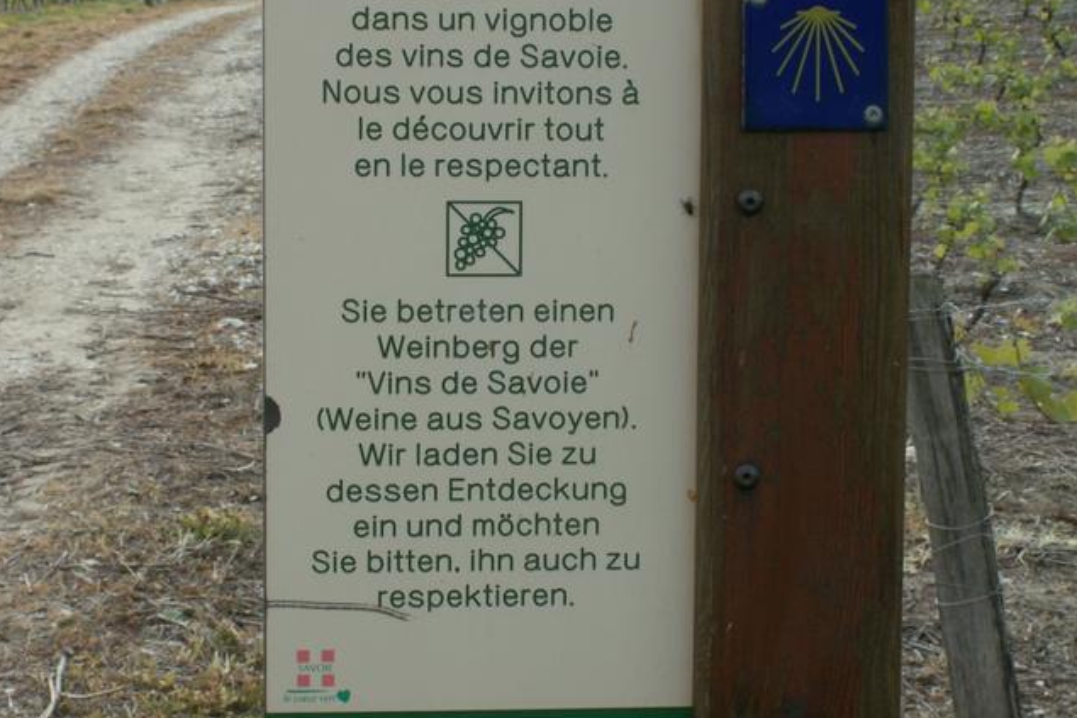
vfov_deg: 15.7
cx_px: 536
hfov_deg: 23.4
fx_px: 2602
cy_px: 312
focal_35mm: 87
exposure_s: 1/125
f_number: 6.3
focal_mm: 13.82
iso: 50
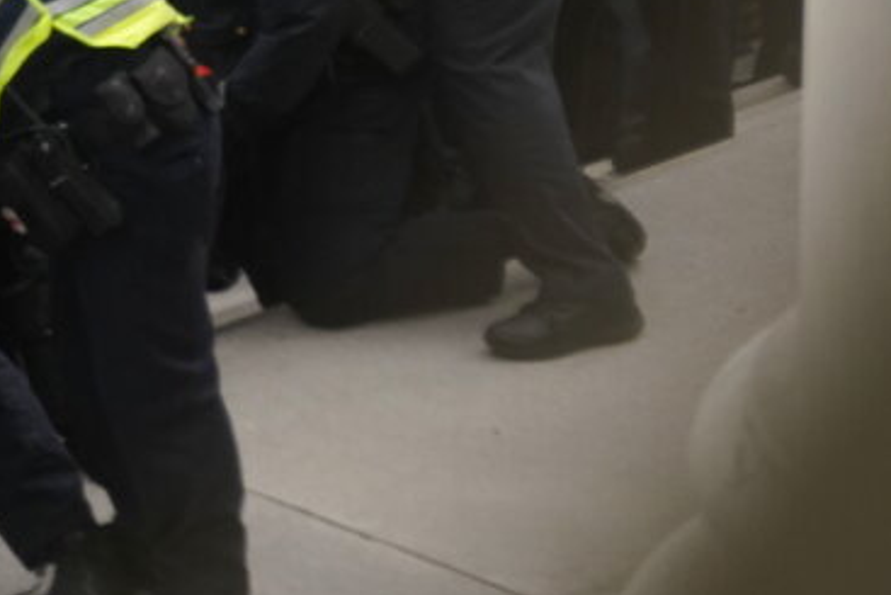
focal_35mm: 658
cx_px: -49
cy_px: 1
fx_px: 16291
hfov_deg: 3.1
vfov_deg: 2.1
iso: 1600
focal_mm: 236
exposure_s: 1/1000
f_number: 5.6
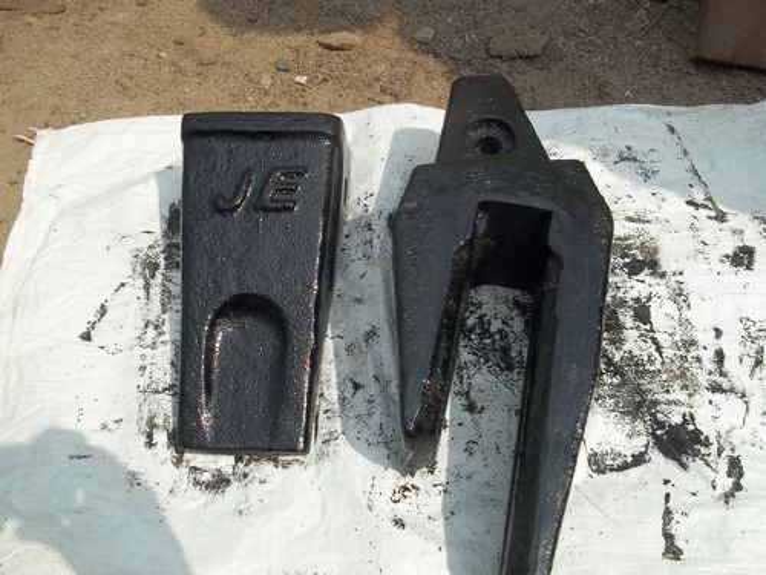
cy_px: 288
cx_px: 383
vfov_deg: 39.7
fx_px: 797
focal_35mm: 36
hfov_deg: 51.4
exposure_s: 1/250
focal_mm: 6.5
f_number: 8
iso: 64
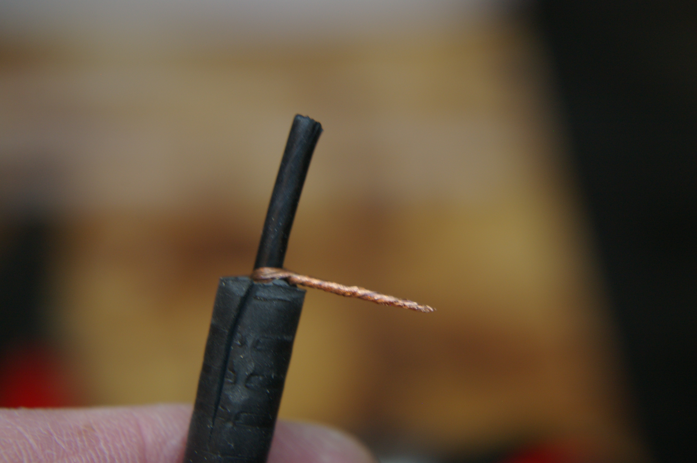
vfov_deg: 16.5
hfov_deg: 24.6
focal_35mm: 82
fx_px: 1596
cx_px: 348
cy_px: 232
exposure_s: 1/45
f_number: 5.6
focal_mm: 55
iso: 400
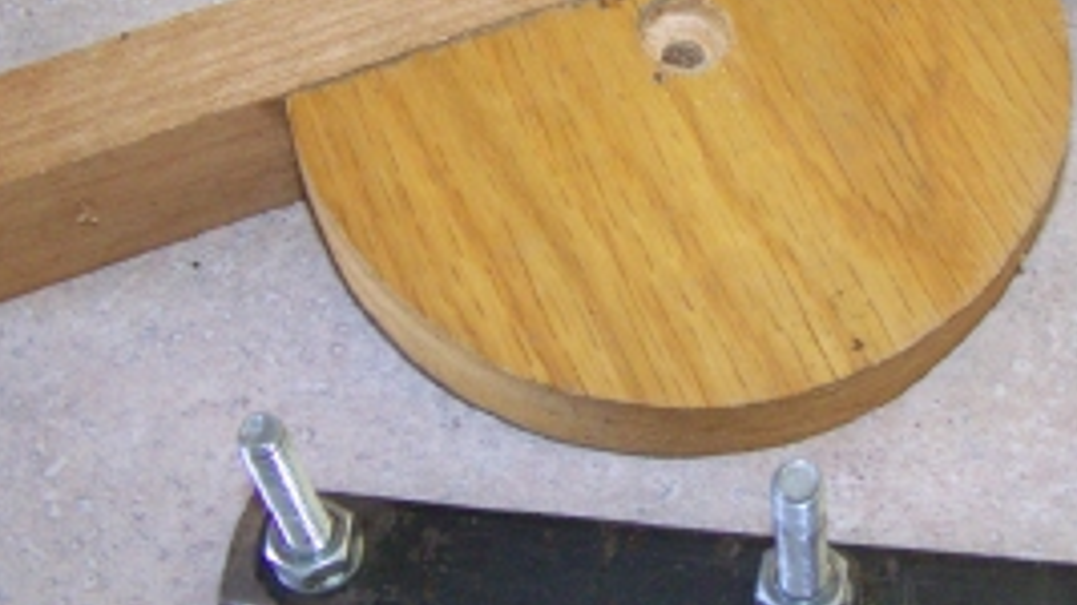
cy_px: 206
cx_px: 706
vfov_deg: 19.3
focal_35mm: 62
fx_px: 1770
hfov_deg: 33.6
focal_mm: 6.3
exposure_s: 1/40
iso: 400
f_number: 2.8
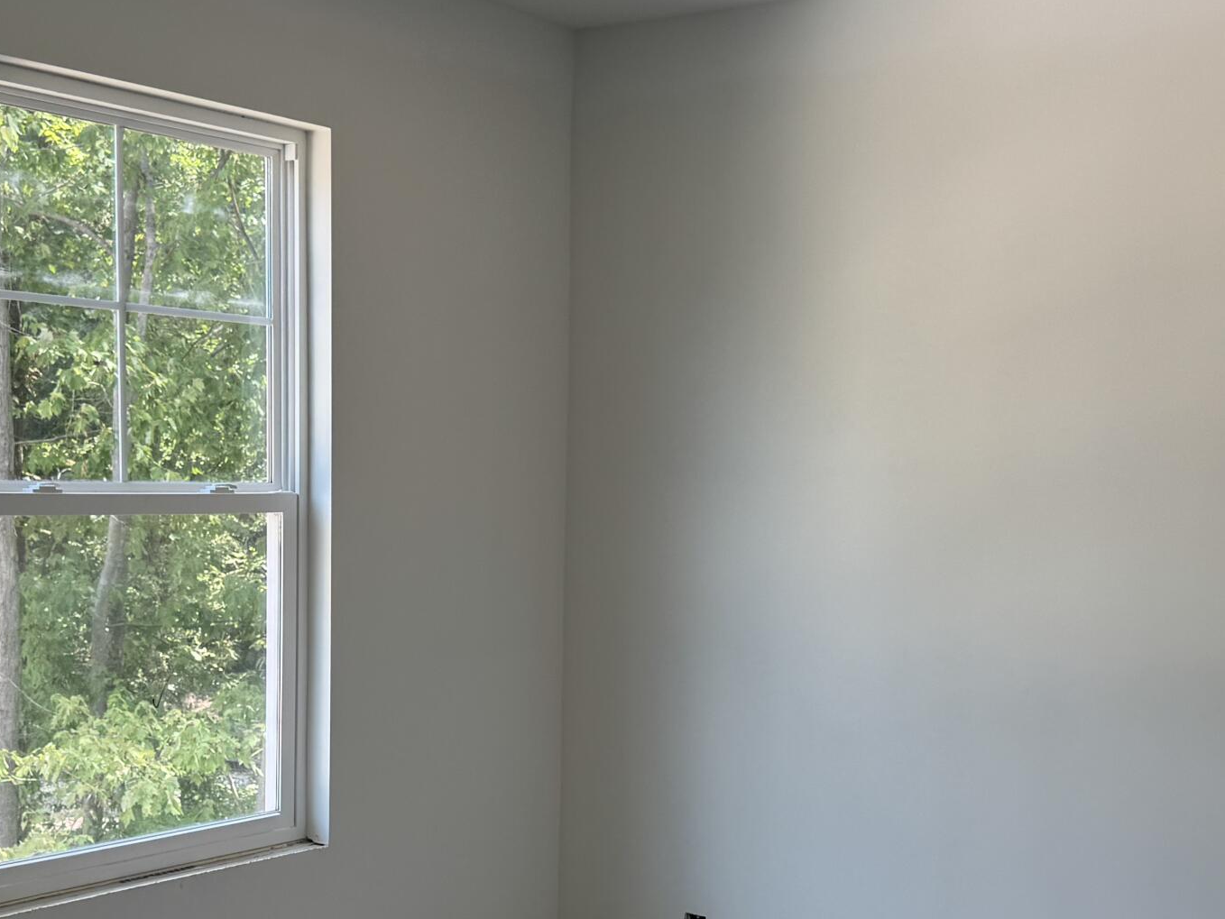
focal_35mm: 53
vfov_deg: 27.2
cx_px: 640
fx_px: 1876
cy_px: 664
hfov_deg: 36.2
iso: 64
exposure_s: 1/184
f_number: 1.78
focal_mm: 6.76
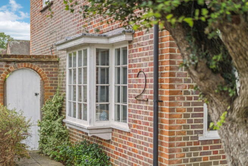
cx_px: 124
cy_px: 83
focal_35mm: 50
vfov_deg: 27.0
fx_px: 344
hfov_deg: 39.6
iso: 400
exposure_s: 1/5000
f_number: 1.8
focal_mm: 50
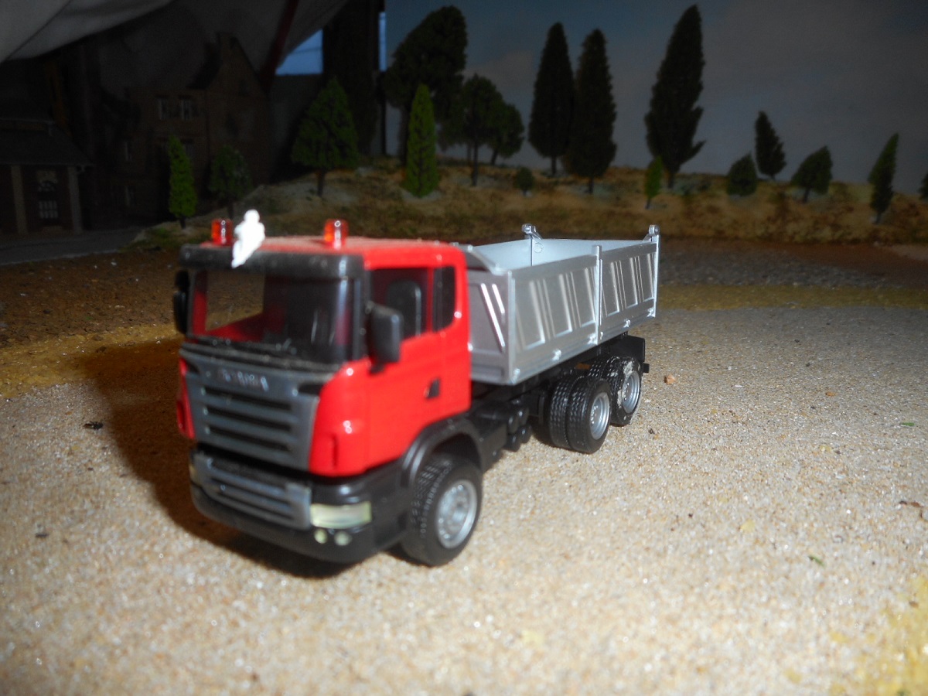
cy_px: 348
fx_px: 670
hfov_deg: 69.4
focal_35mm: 25
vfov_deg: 54.9
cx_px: 464
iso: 80
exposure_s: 1/25
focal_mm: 4.5
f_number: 3.7
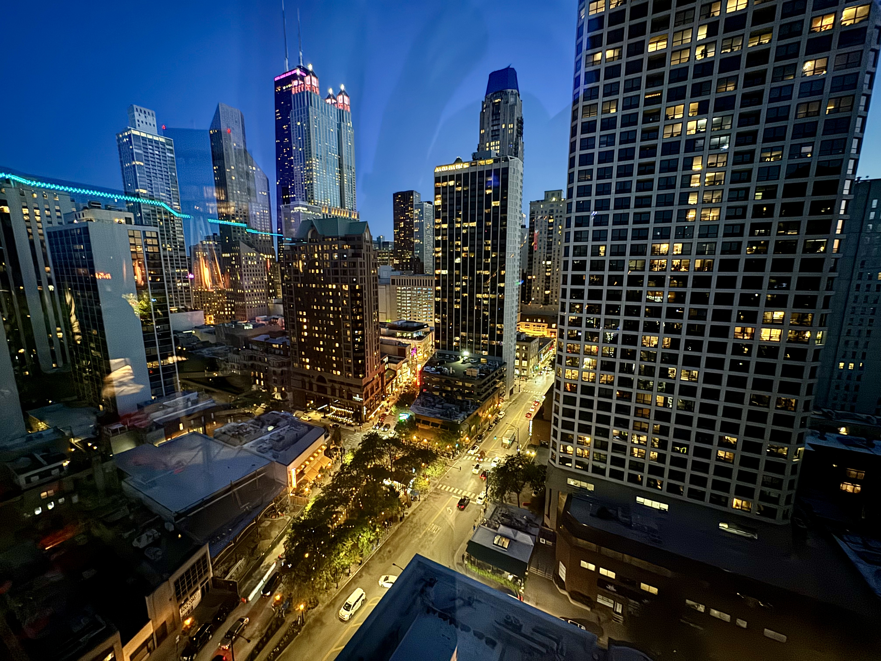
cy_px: 330
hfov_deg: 102.1
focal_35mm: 14
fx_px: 356
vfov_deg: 85.7
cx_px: 440
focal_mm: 2.22
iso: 1250
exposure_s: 1/10
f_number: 2.2
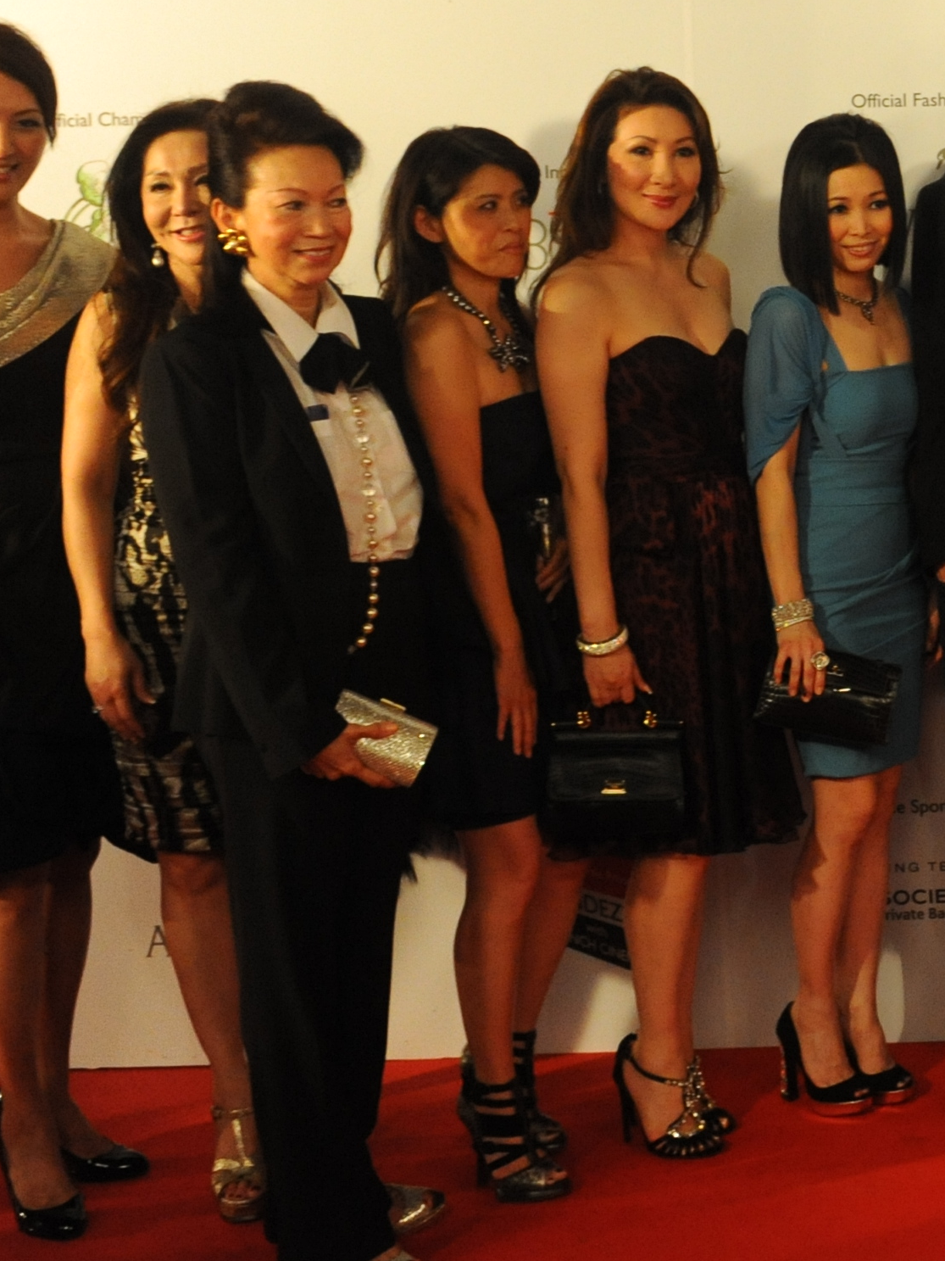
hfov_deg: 19.2
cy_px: 302
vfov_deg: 28.9
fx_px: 2403
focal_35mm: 66
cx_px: 1453
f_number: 4
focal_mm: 24
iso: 2500
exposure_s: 1/125
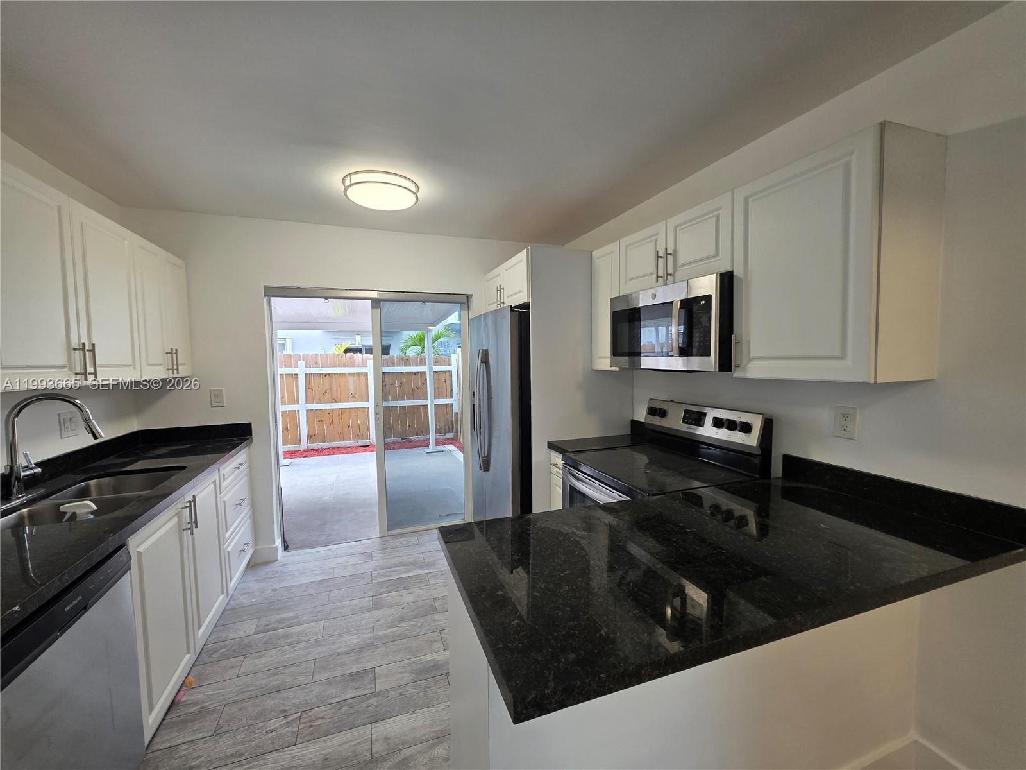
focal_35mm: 13
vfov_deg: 89.9
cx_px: 513
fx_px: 385
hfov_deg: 106.2
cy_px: 385
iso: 160
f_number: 1.9
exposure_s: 1/120
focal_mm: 2.2
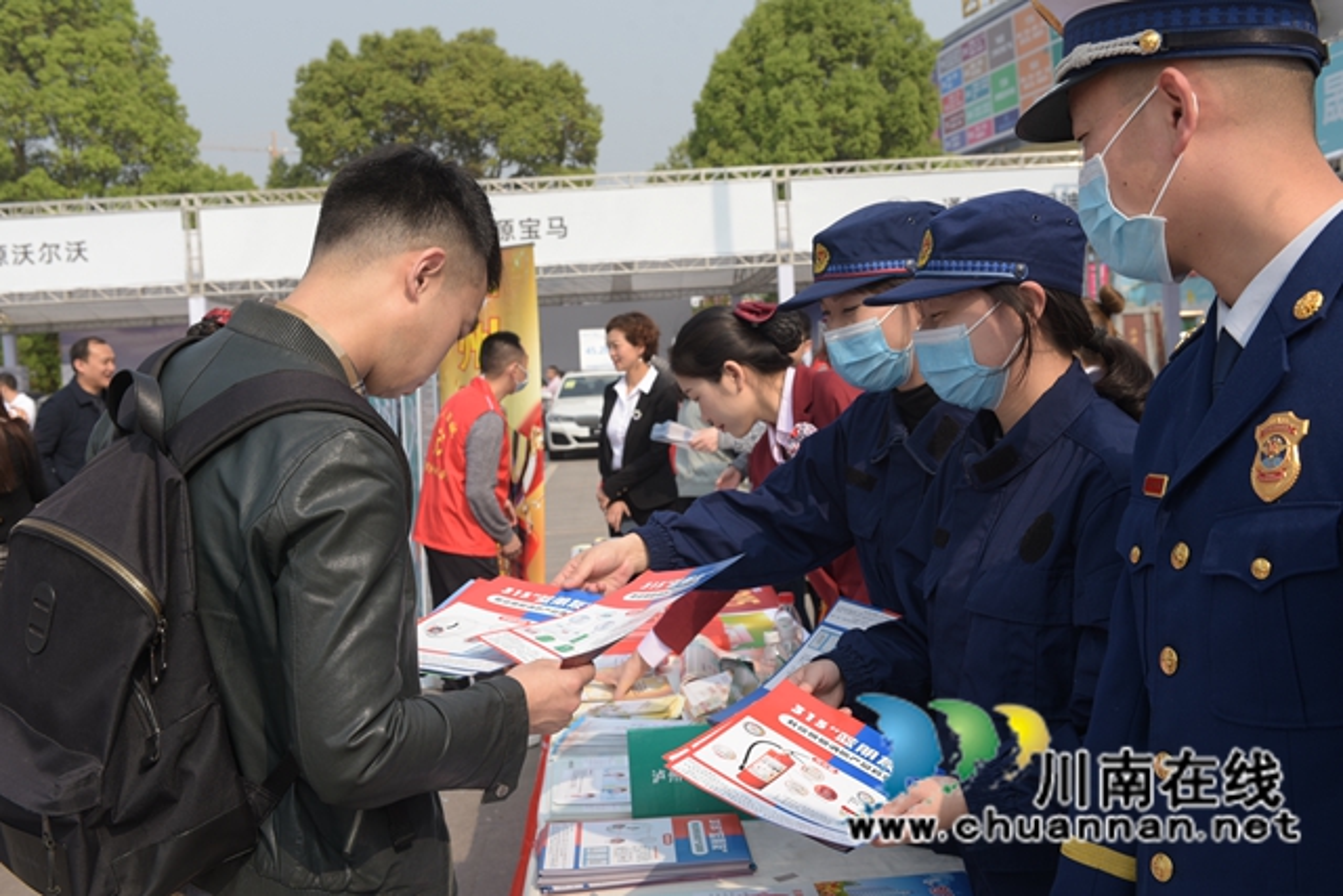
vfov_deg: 35.1
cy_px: 448
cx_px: 672
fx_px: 1418
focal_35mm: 38
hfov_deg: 50.7
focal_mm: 38
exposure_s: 1/320
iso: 200
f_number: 9
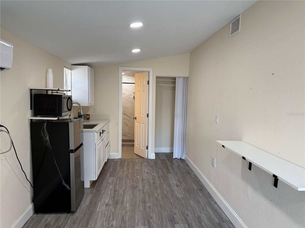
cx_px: 152
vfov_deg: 56.8
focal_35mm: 24
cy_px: 114
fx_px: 211
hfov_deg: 71.6
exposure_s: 1/120
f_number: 1.78
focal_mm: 6.76
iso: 100
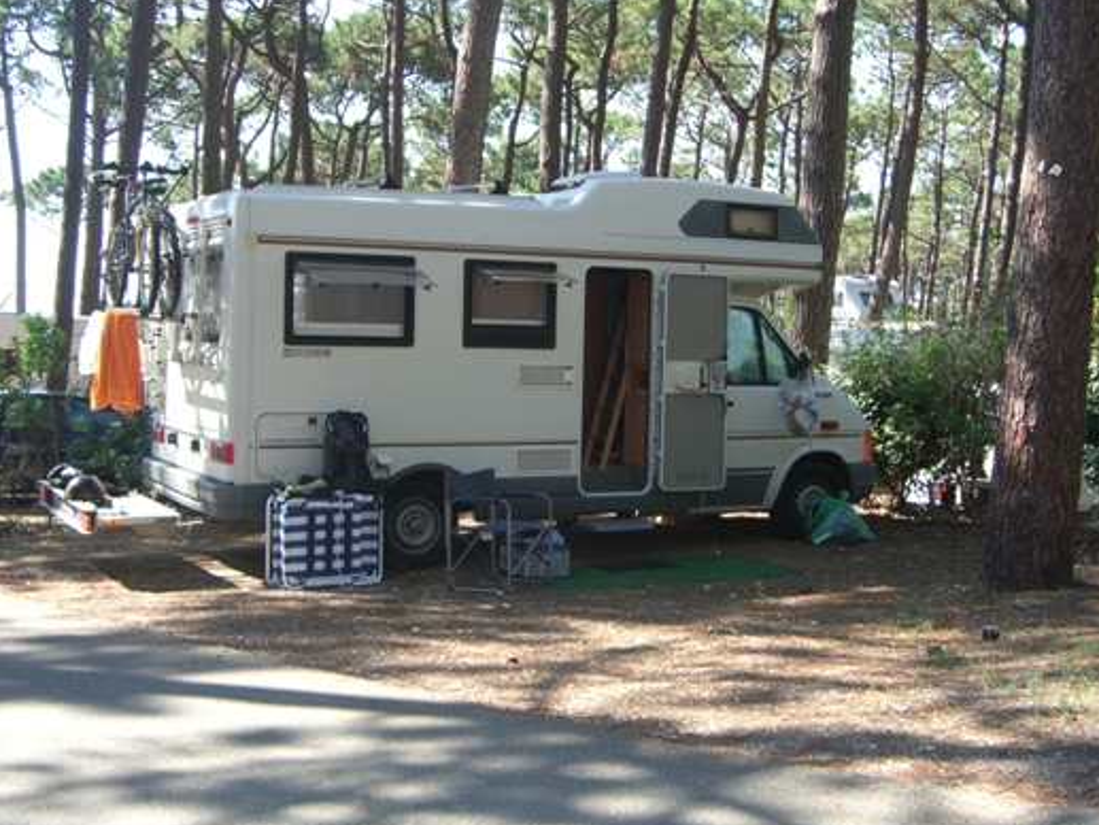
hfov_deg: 40.4
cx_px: 540
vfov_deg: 30.9
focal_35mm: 47
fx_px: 1493
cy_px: 364
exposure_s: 1/200
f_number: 2.8
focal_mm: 7.9
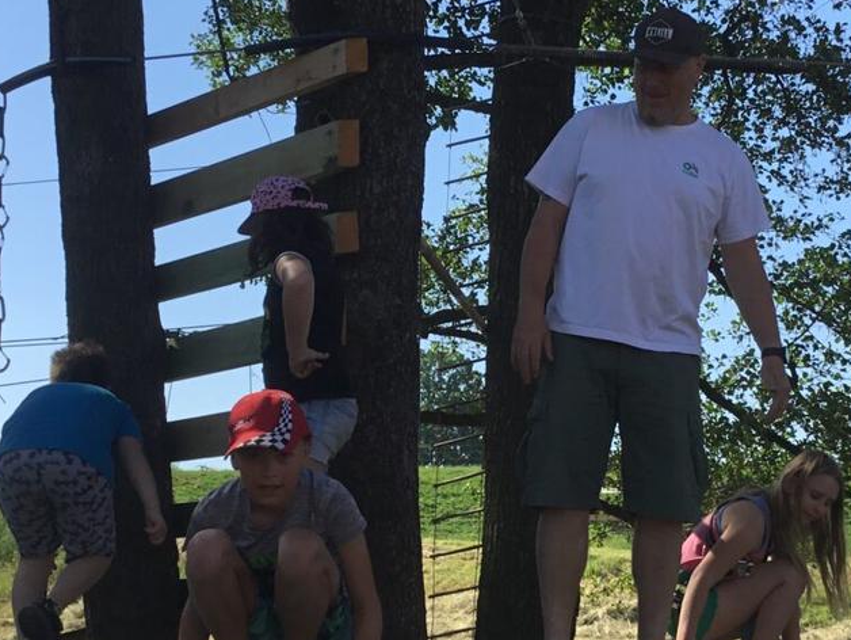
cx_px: 497
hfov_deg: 29.3
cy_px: 377
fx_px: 1624
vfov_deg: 22.3
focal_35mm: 66
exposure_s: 1/1274
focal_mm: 3.3
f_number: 2.4
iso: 25
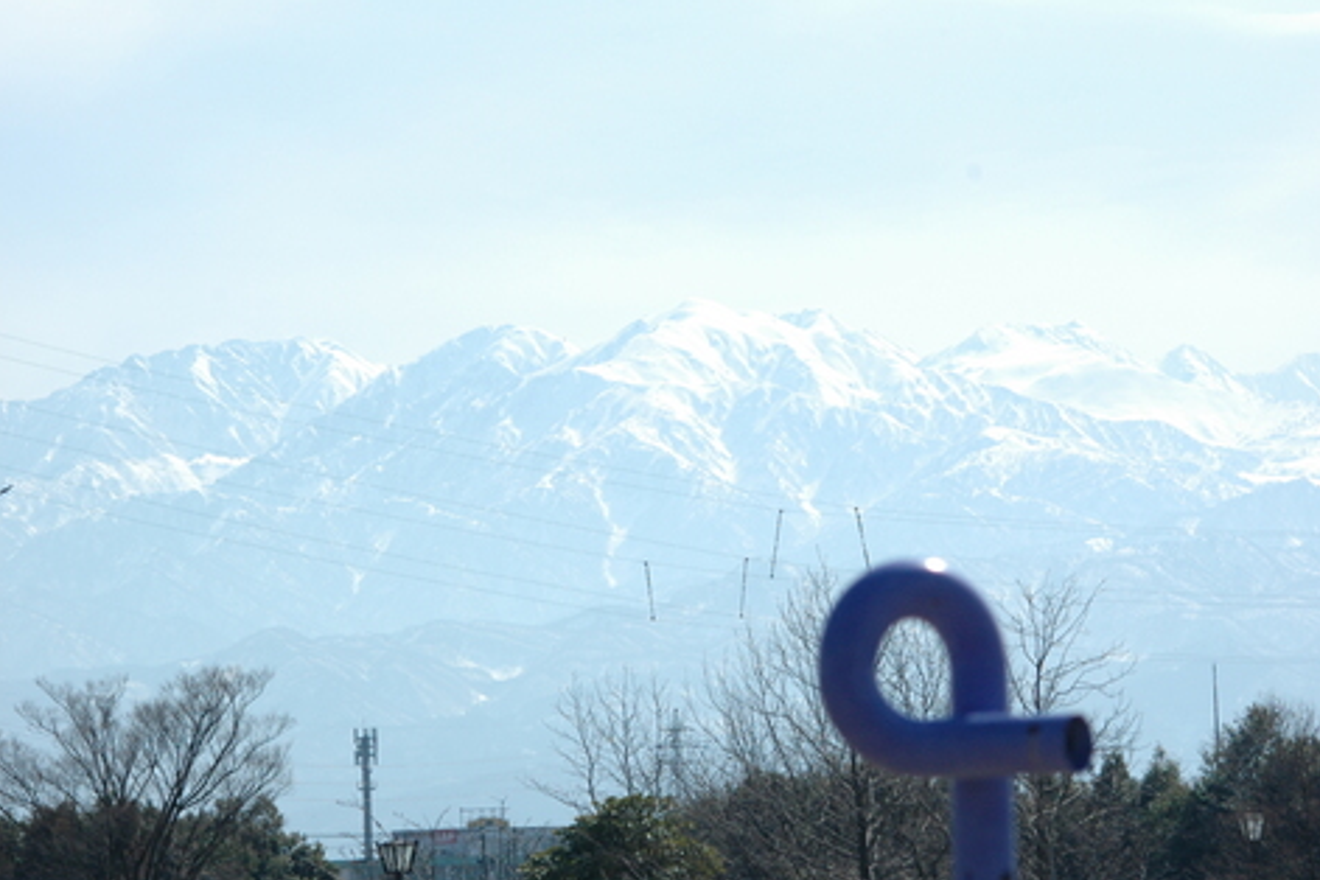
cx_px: 698
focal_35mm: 215
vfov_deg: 6.4
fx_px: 7865
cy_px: 457
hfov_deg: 9.6
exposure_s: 1/1250
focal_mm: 135
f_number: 9
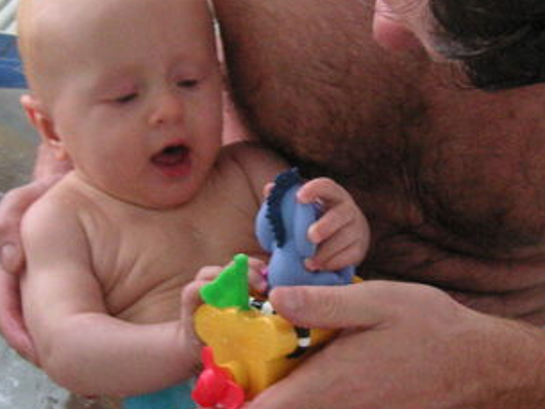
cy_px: 196
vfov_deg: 15.3
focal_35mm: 97
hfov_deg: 20.2
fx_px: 1528
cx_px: 334
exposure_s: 1/45
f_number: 2.8
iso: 100
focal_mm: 6.1
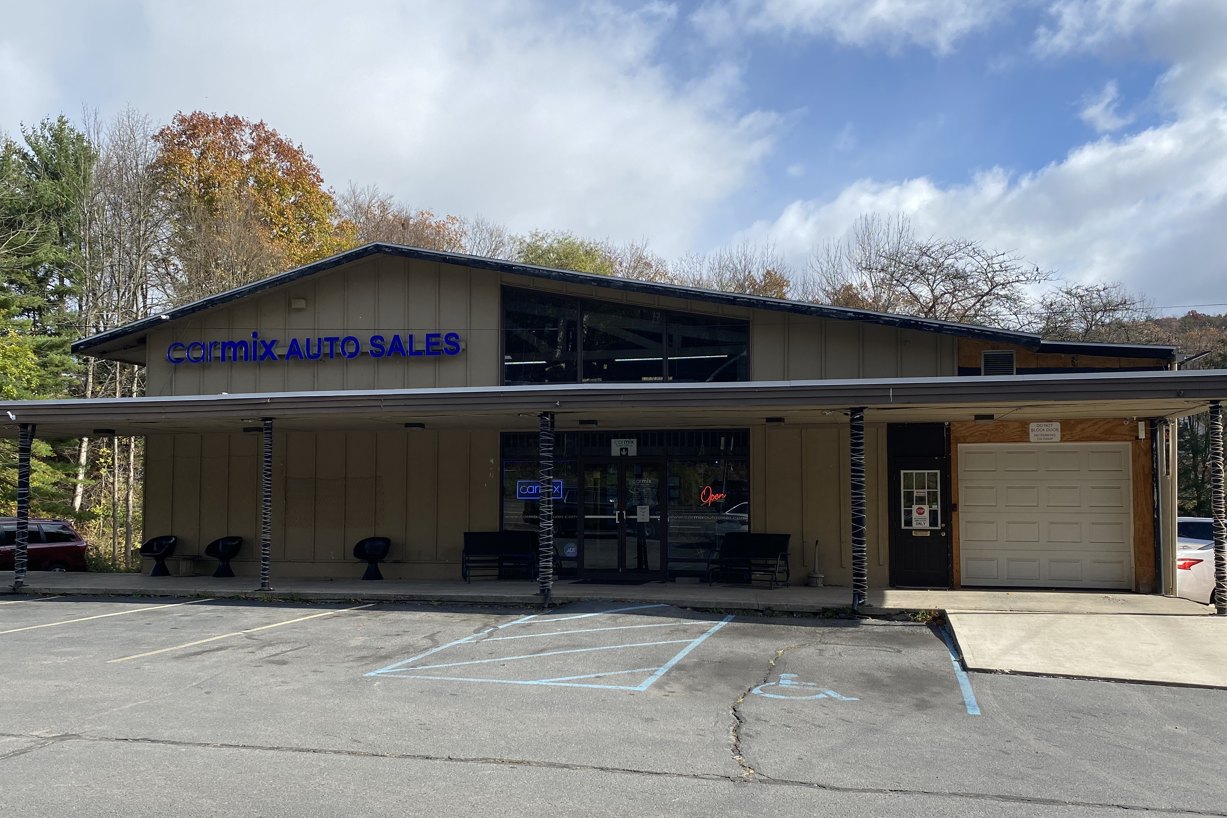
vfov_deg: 43.5
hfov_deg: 61.9
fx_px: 1022
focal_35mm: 30
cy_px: 456
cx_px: 633
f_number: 1.8
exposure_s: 1/2358
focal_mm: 4.25
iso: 32
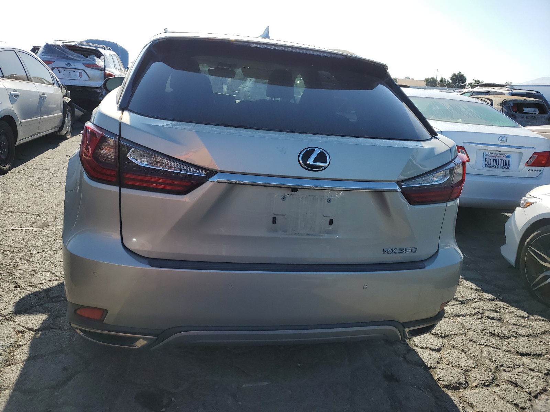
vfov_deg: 53.1
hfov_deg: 67.3
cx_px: 275
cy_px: 206
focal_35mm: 26
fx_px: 413
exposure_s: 1/3333
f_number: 1.5
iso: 50
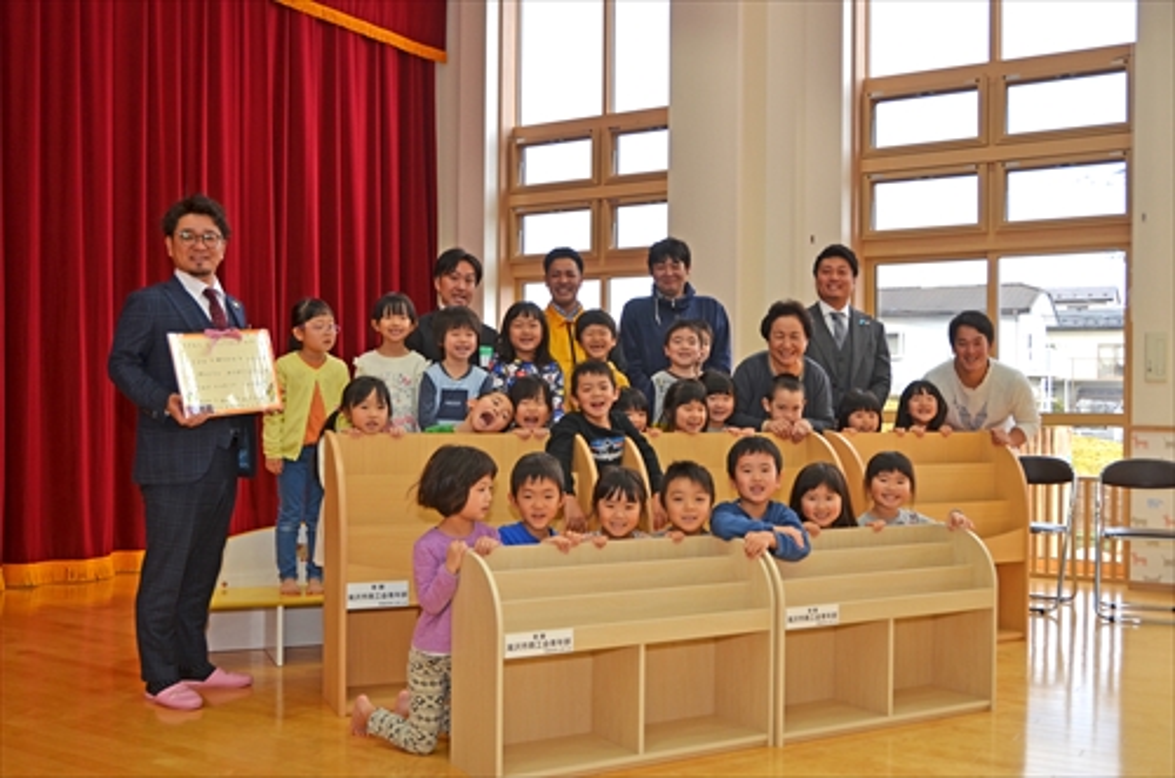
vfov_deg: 36.7
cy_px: 389
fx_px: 1172
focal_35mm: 36
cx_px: 588
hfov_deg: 53.2
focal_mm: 24
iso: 220
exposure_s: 1/250
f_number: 7.1
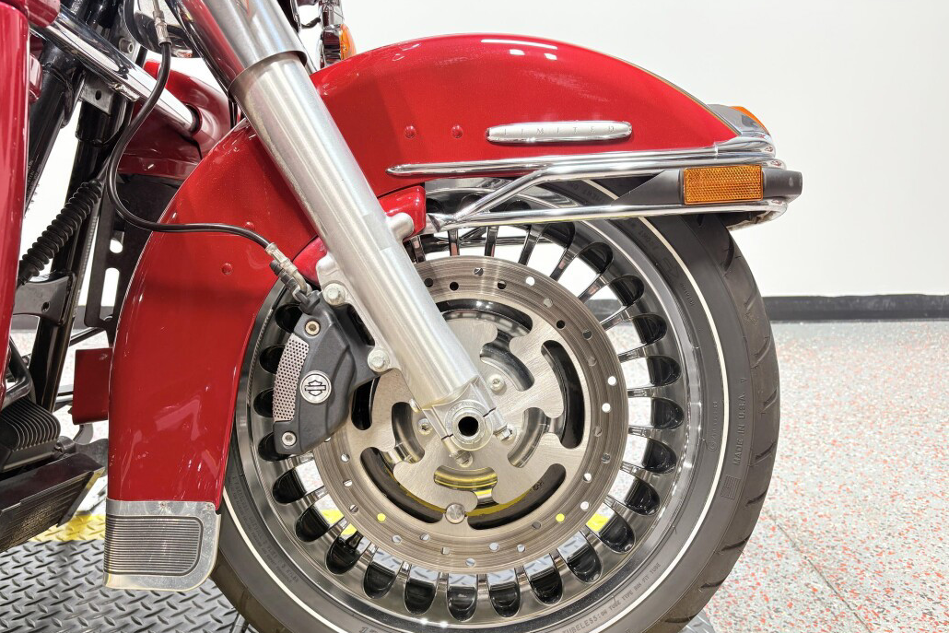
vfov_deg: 46.3
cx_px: 460
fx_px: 738
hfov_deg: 65.5
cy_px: 363
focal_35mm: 28
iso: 64
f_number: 1.6
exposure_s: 1/60
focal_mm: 5.96
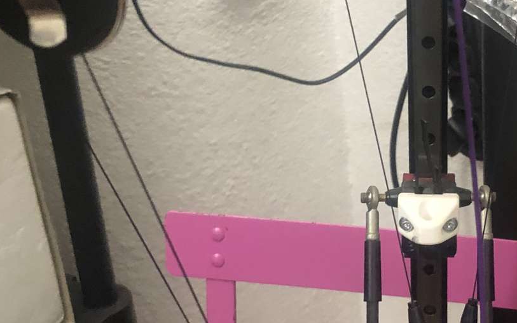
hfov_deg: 27.6
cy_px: 187
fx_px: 1028
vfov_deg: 17.8
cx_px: 420
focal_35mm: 73
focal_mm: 3.99
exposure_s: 1/6
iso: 100
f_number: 1.8
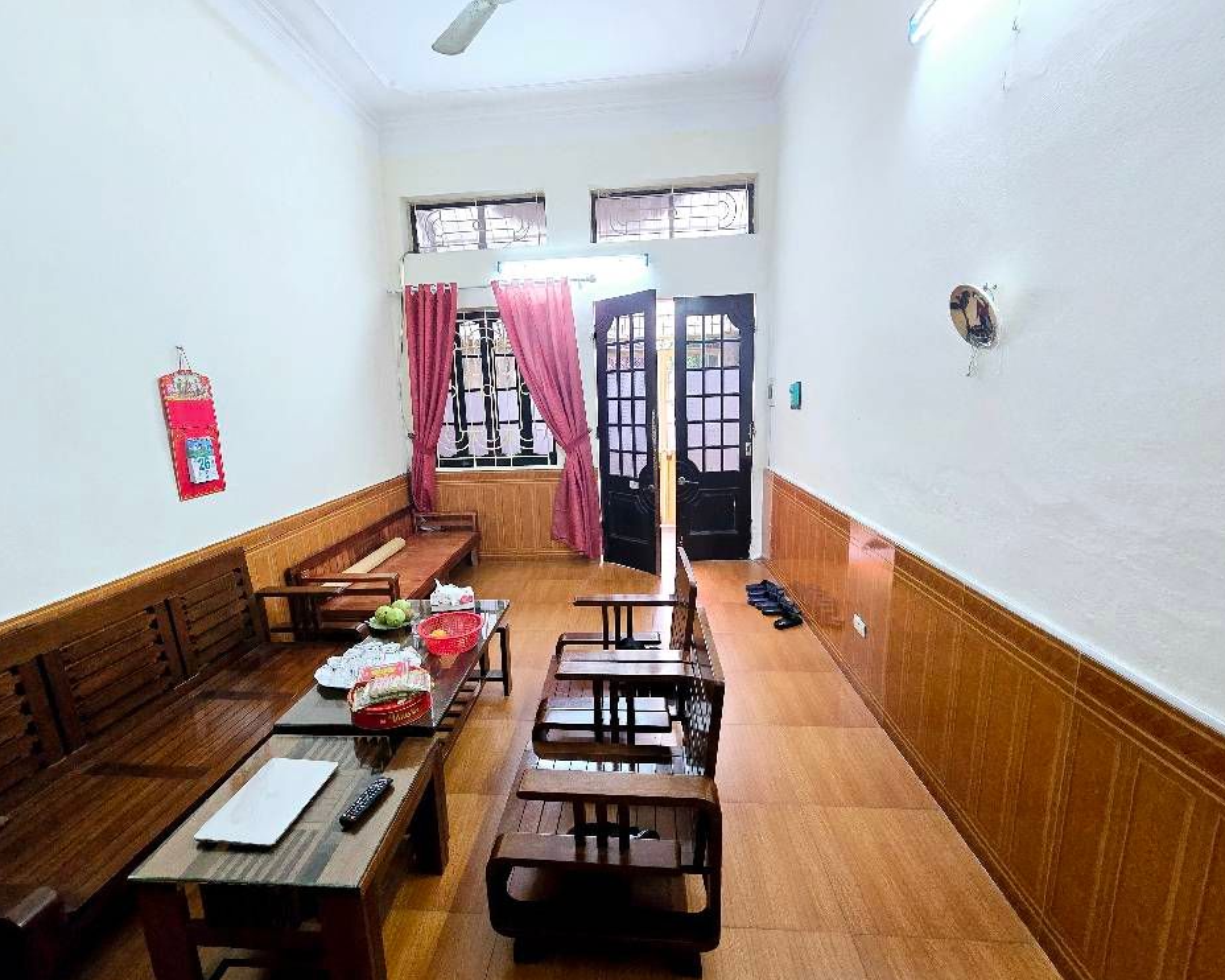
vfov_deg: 87.9
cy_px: 505
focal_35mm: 14
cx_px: 587
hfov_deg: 100.7
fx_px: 507
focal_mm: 2.2
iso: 800
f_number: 2.2
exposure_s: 1/50
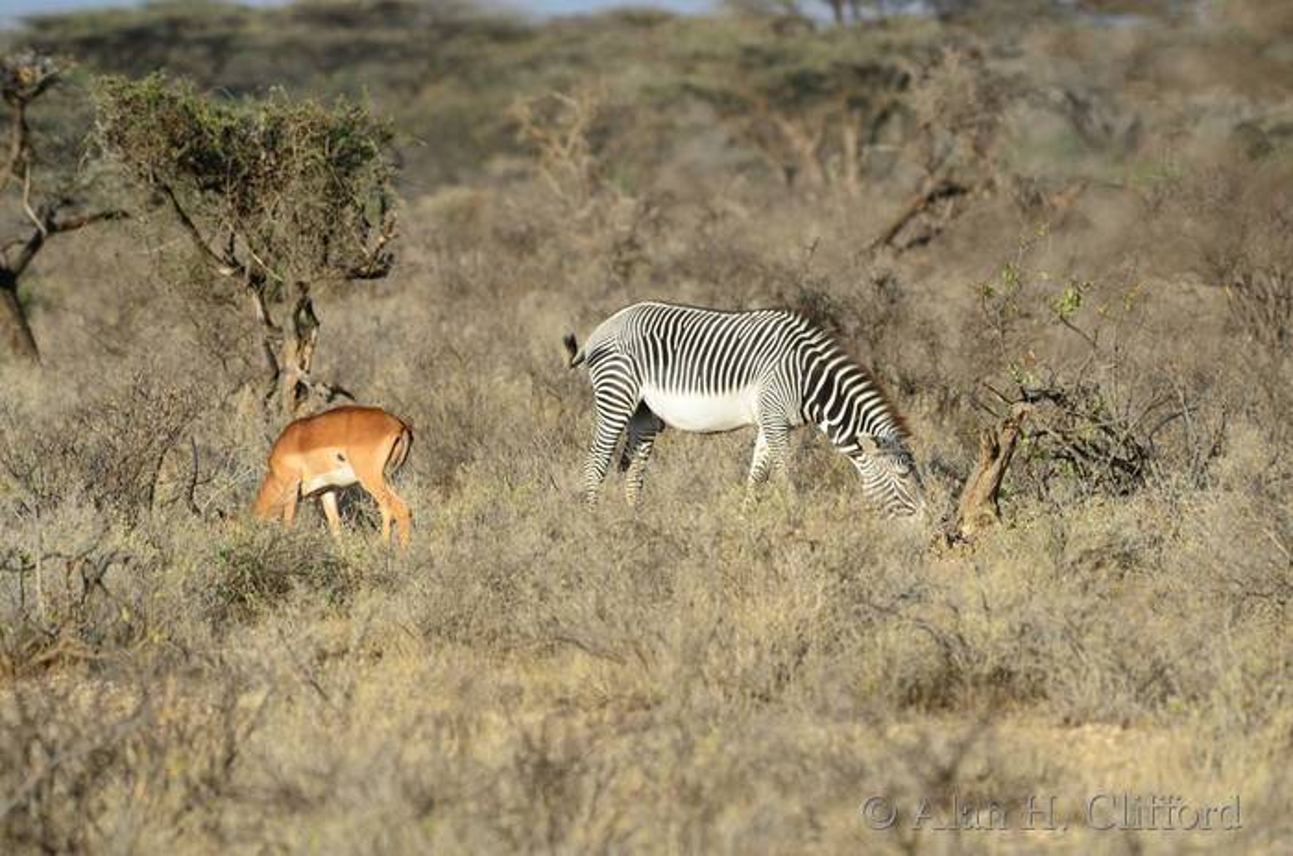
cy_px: 428
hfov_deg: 3.4
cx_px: 646
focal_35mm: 600
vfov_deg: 2.3
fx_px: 21496
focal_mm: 400
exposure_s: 1/500
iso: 200
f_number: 6.3
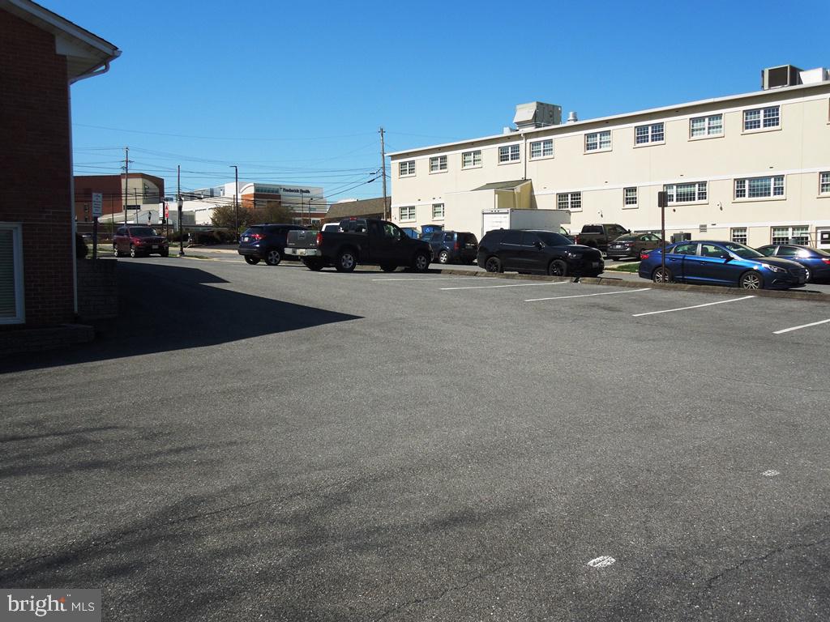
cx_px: 415
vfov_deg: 45.4
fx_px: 743
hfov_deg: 58.4
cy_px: 311
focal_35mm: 31
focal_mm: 5.6
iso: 100
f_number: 7.2
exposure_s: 1/500
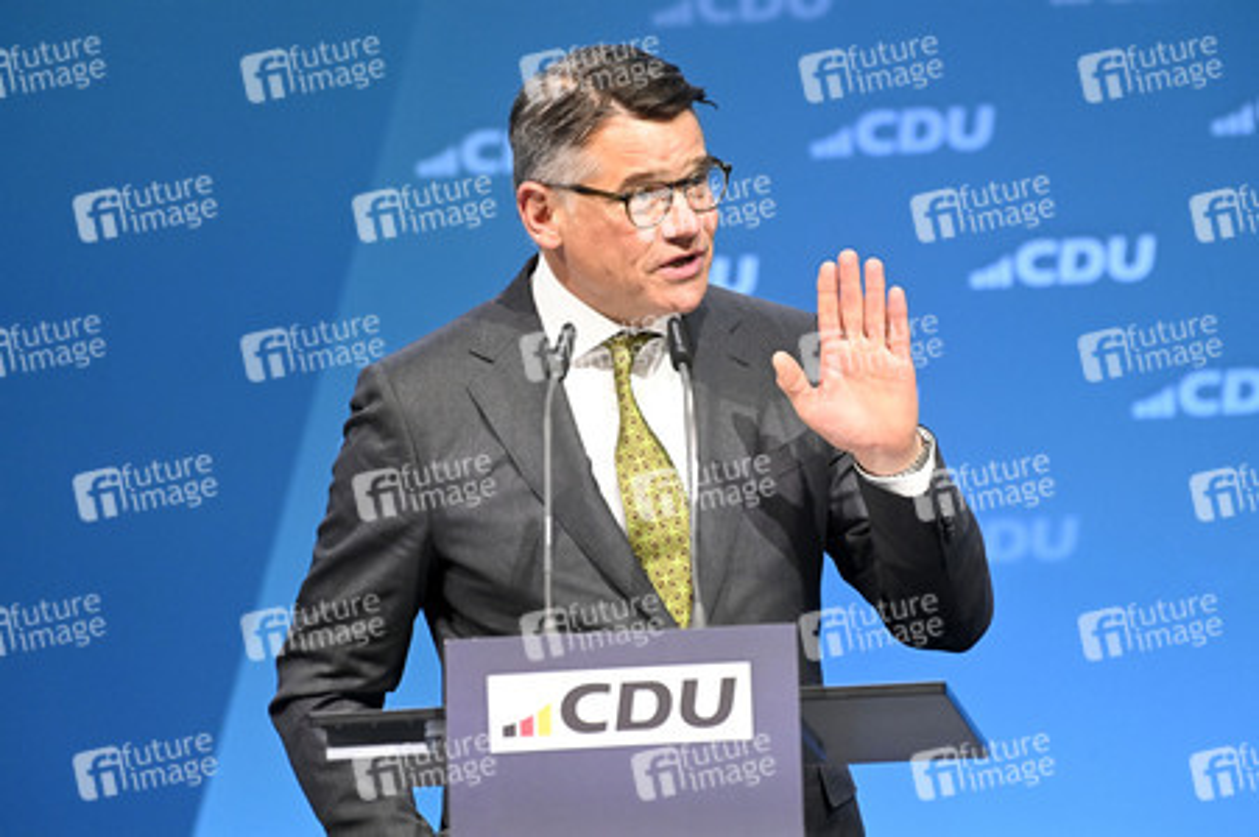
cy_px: 418
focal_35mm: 420
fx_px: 14677
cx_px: 630
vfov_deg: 3.3
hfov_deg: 4.9
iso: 8000
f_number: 5.6
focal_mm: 420
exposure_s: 1/500
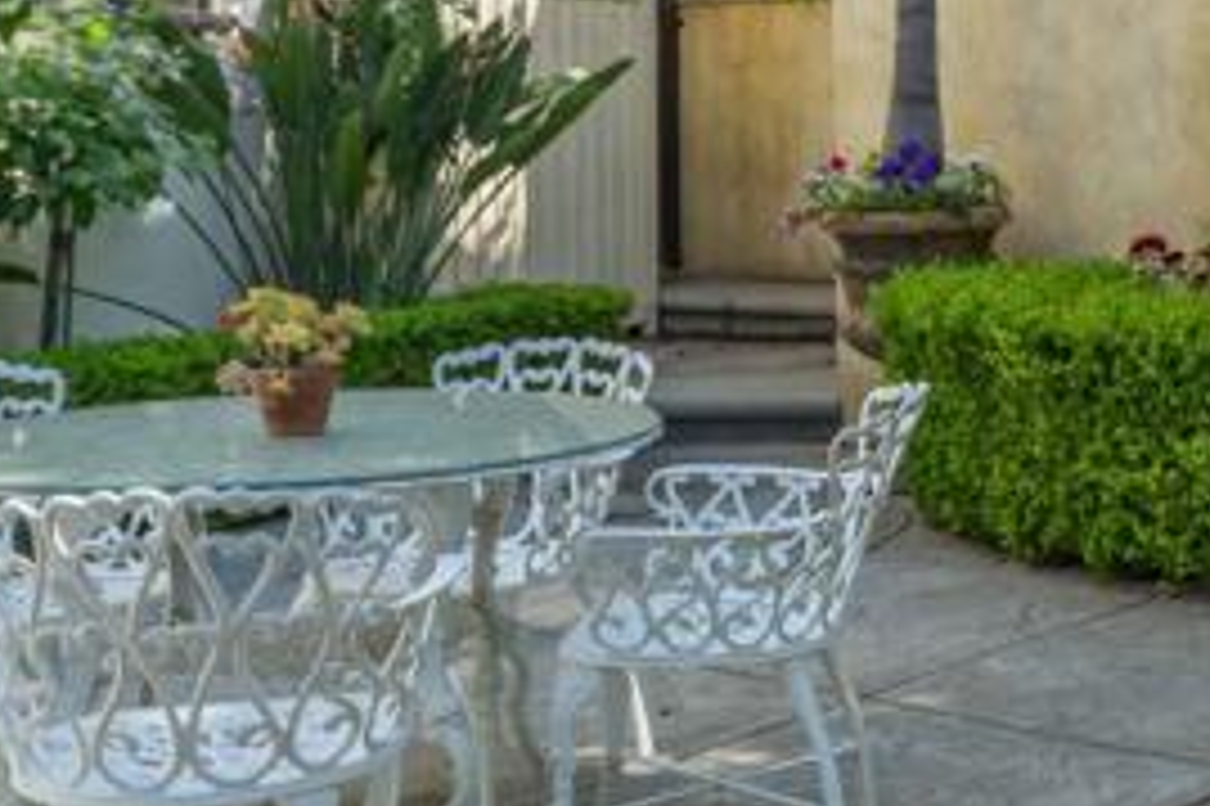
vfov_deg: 21.1
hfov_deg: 27.9
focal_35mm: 63
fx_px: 2126
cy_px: 124
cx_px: 1439
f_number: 8
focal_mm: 16.6
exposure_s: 1/400
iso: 320
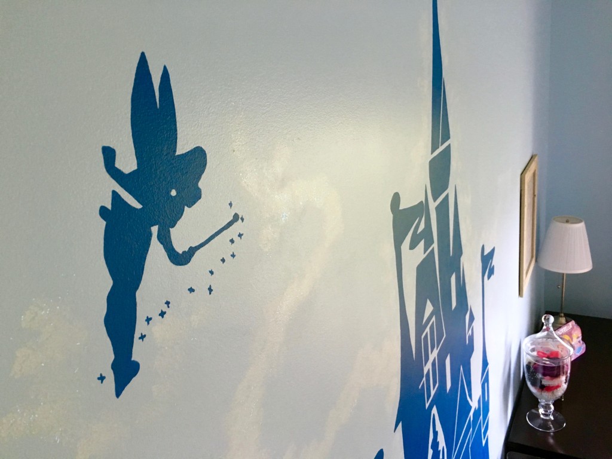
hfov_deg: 61.7
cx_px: 306
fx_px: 513
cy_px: 230
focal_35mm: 29
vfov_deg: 48.2
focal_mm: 4.15
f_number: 2.2
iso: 125
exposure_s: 1/30
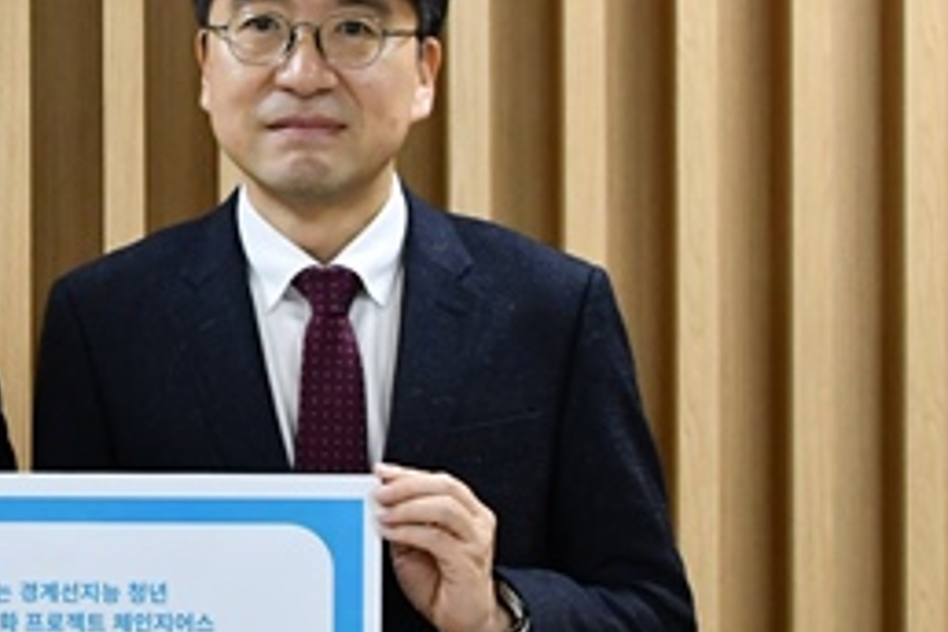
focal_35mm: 121
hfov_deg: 16.7
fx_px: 3186
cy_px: 296
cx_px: 77
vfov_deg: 11.3
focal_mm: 26
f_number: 4
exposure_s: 1/125
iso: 1800
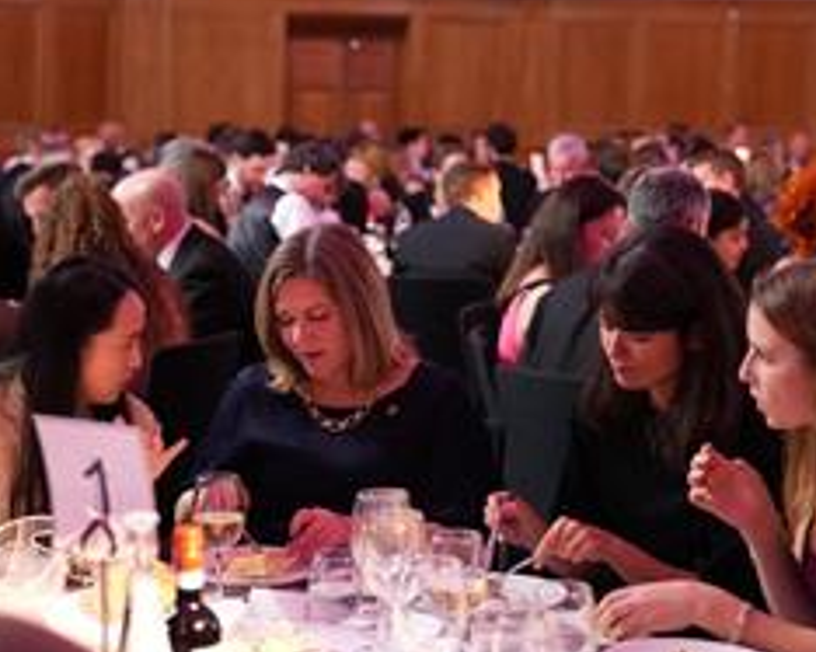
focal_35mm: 75
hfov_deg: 25.4
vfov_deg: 20.4
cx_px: 377
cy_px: 391
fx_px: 1811
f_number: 2
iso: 4000
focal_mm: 39
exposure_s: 1/100
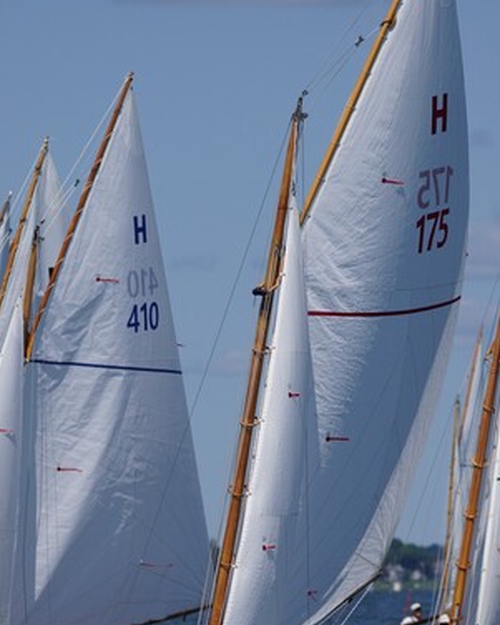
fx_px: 8302
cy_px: 353
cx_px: 262
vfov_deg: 4.3
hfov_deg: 3.4
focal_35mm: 449
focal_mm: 150
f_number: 5
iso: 100
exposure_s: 1/1600
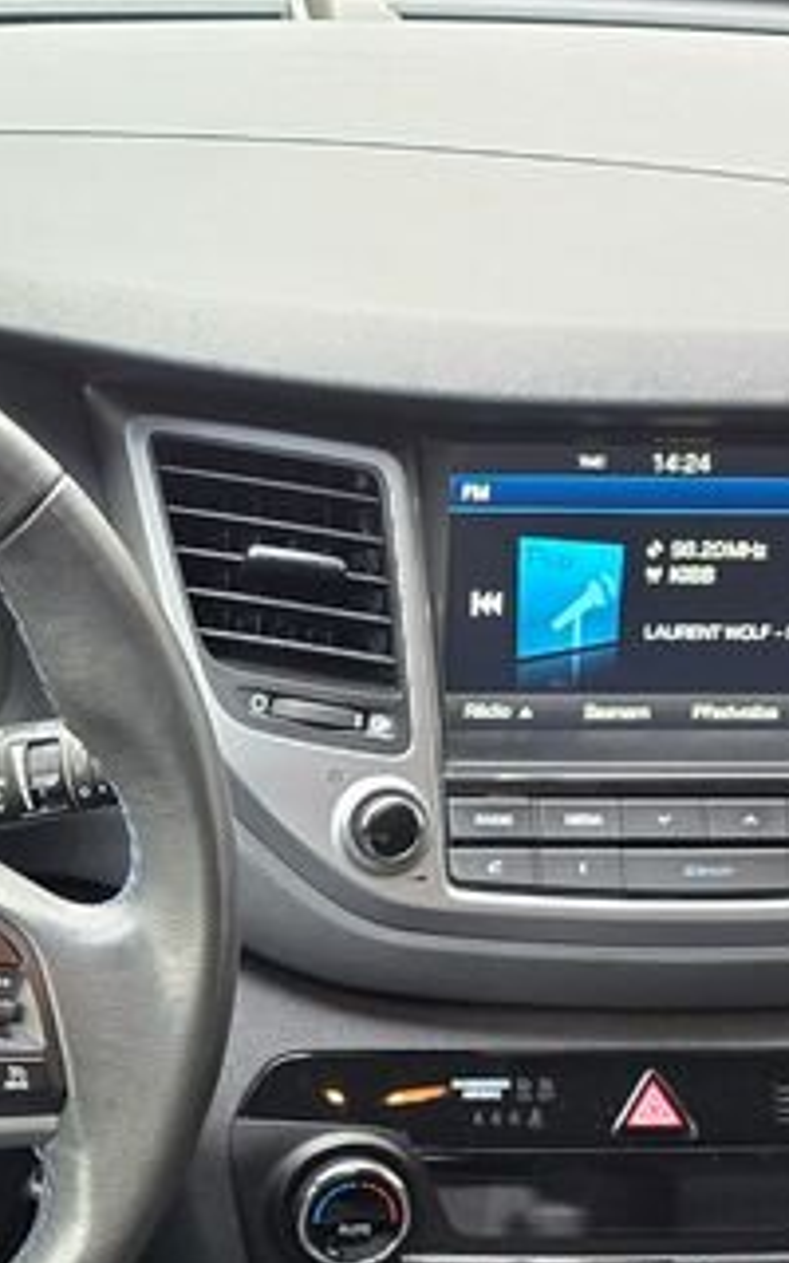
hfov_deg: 16.1
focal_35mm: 78
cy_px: 1160
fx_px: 2684
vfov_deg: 25.6
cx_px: -130
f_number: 1.7
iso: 200
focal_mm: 6.3
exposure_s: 1/180
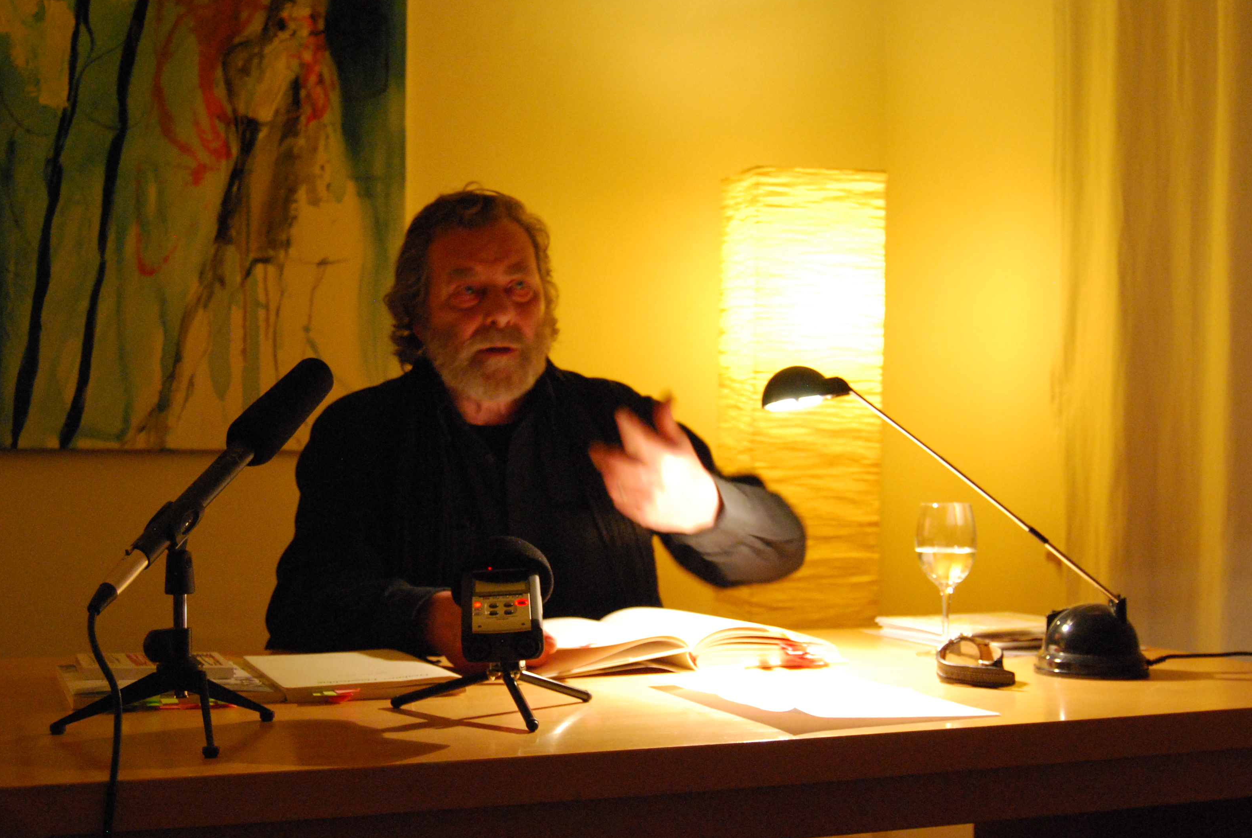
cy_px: 479
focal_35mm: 48
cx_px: 566
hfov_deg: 41.0
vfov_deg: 28.1
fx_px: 1671
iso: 1600
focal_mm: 26
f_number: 4.2
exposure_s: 1/20
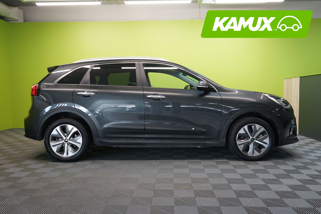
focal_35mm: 30
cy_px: 107
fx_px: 267
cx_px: 160
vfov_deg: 43.6
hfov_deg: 61.9
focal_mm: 30
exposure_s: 1/30
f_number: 4.5
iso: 1000
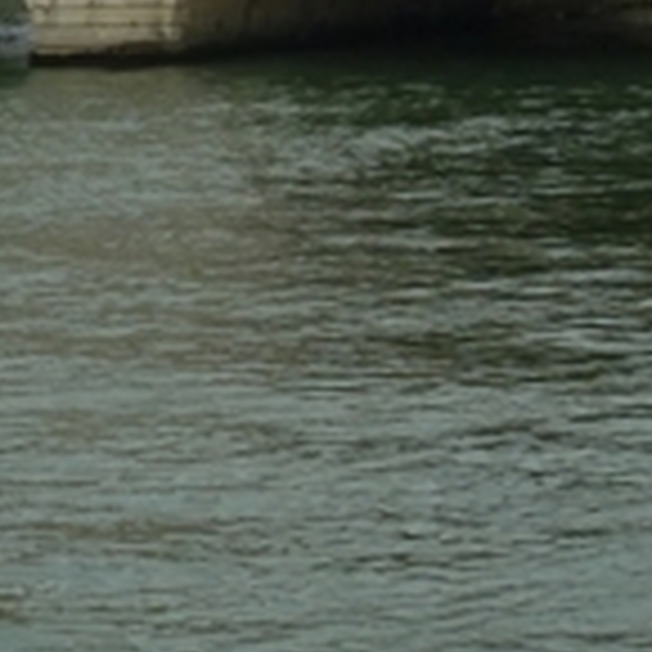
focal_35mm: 176
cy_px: -130
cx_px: -180
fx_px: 3750
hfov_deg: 9.8
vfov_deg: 9.8
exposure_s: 1/500
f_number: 3.8
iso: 160
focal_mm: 7.9
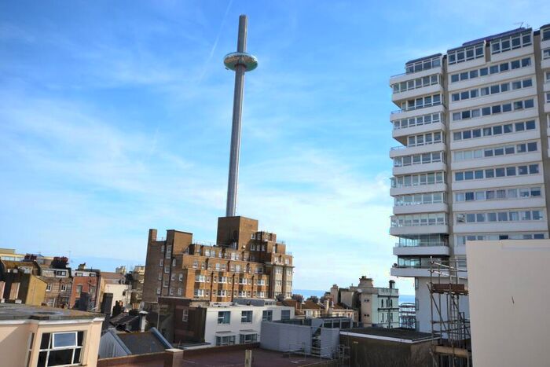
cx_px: 275
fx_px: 458
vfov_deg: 43.6
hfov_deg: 61.9
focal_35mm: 30
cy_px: 184
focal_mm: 20
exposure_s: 1/400
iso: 400
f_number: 11
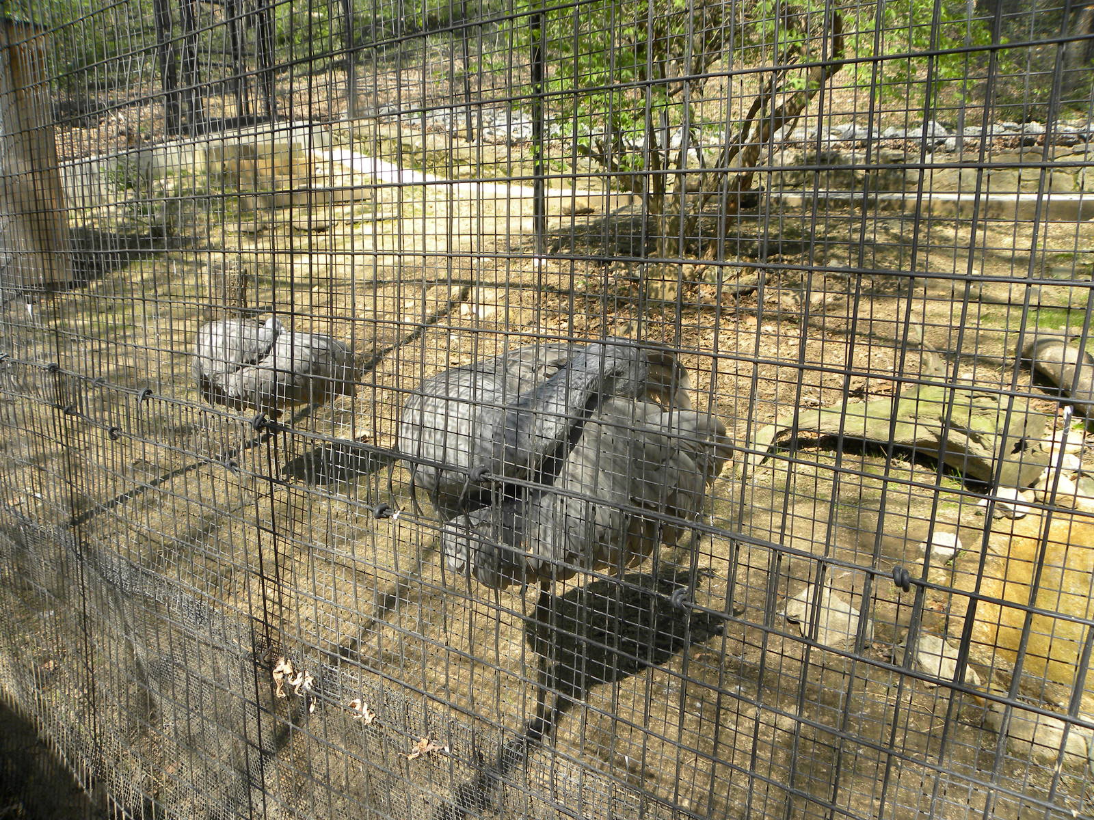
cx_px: 547
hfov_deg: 67.3
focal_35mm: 26
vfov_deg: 53.1
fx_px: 822
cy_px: 410
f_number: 4.5
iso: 64
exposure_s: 1/136
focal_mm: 4.6
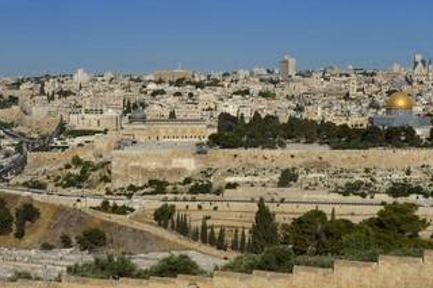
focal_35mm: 63
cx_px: 235
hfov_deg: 31.9
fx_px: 757
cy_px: 162
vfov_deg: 21.5
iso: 200
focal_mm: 48
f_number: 14
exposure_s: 1/320
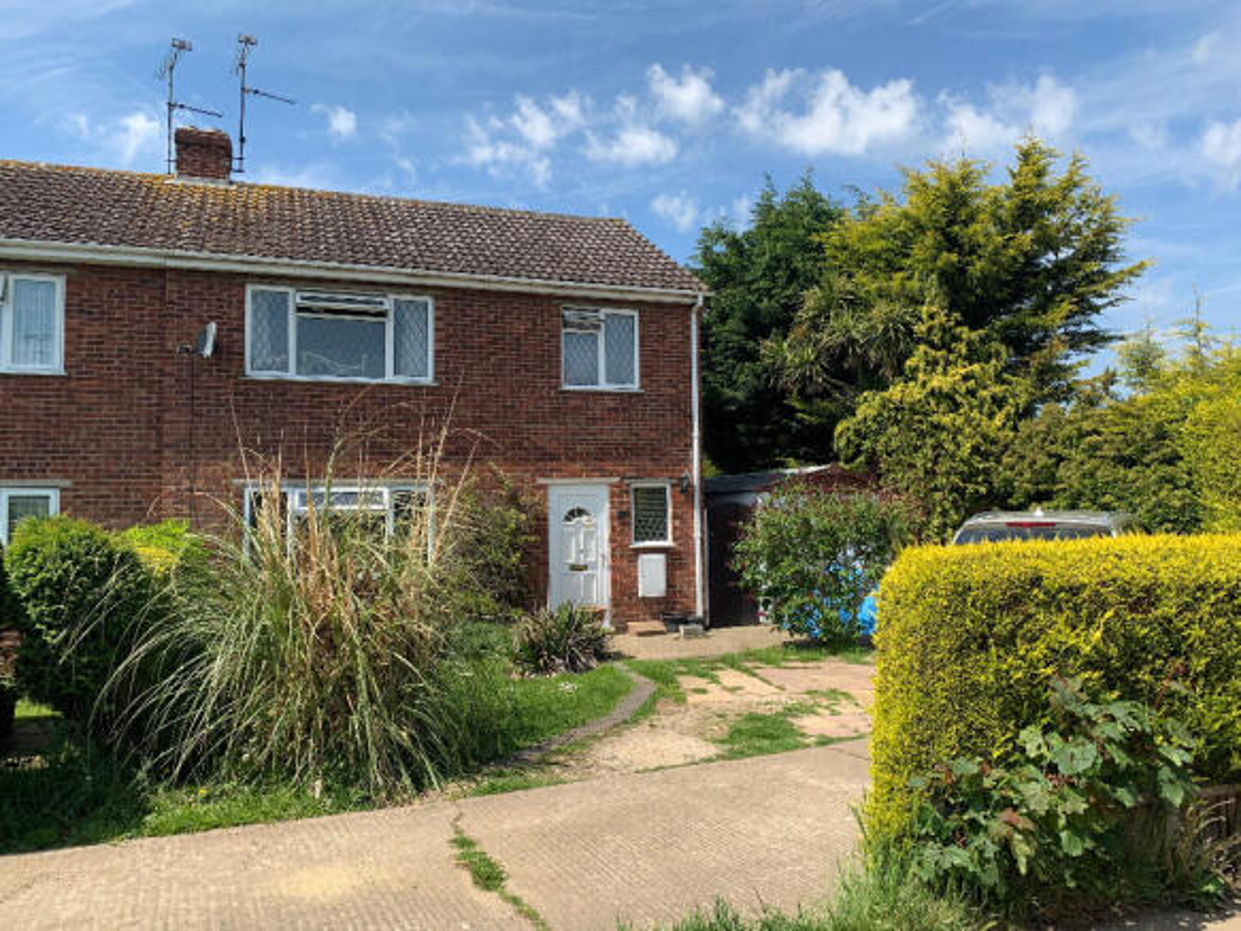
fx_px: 932
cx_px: 620
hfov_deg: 67.3
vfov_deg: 53.0
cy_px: 466
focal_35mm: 26
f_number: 1.8
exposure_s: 1/1468
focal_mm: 4.25
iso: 25
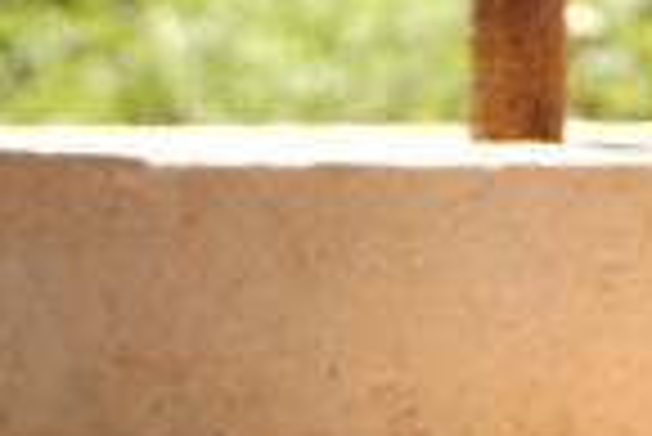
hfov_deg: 4.7
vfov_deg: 3.2
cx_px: 1574
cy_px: 108
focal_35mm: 430
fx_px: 7795
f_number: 5.6
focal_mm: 52
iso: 400
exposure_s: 1/60
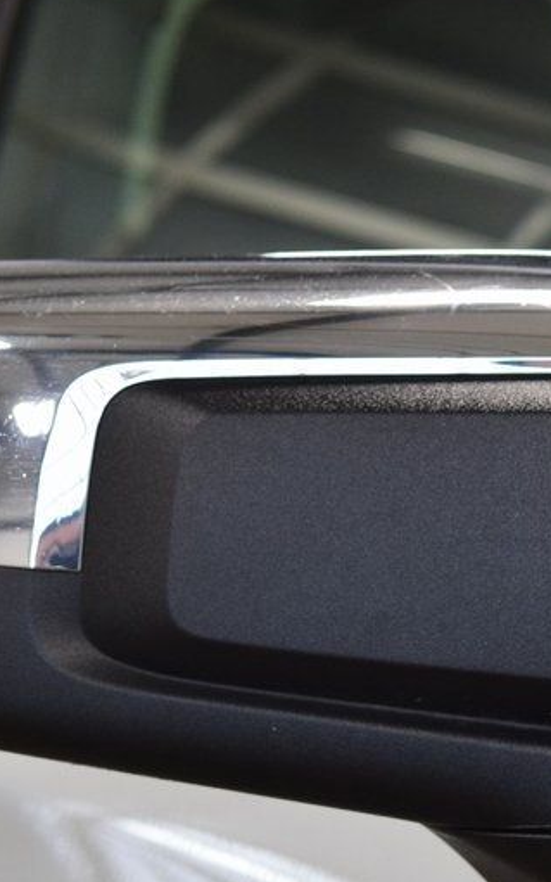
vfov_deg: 12.2
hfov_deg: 7.6
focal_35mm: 172
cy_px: 566
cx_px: 487
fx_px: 4130
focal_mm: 56
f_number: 4.5
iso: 1600
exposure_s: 1/125
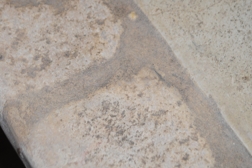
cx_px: 110
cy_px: 64
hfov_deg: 16.1
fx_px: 888
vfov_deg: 10.8
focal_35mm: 127
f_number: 5.6
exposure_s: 1/25
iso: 400
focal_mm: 55
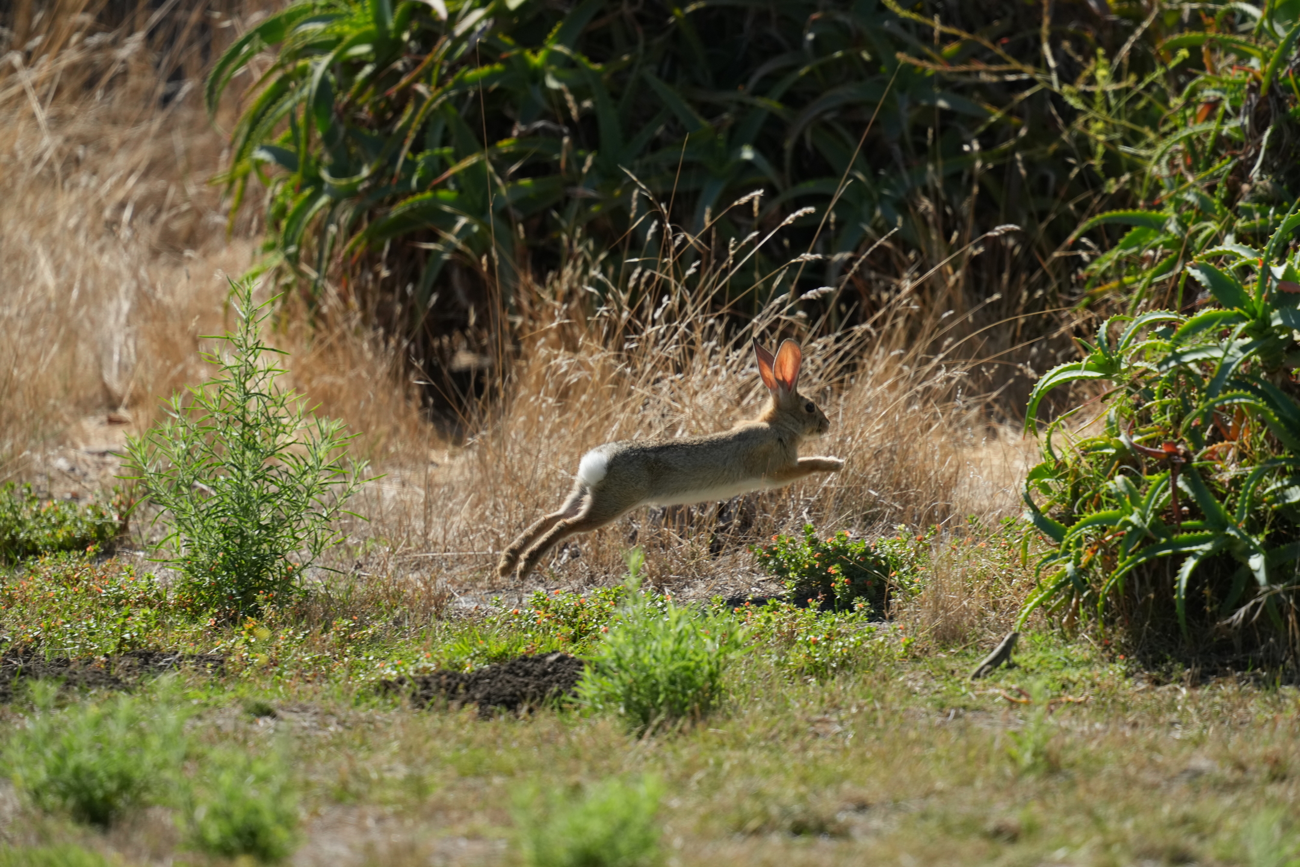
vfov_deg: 2.3
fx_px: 21665
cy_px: 434
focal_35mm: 600
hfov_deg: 3.4
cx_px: 650
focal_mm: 600
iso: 800
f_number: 5.6
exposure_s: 1/2000
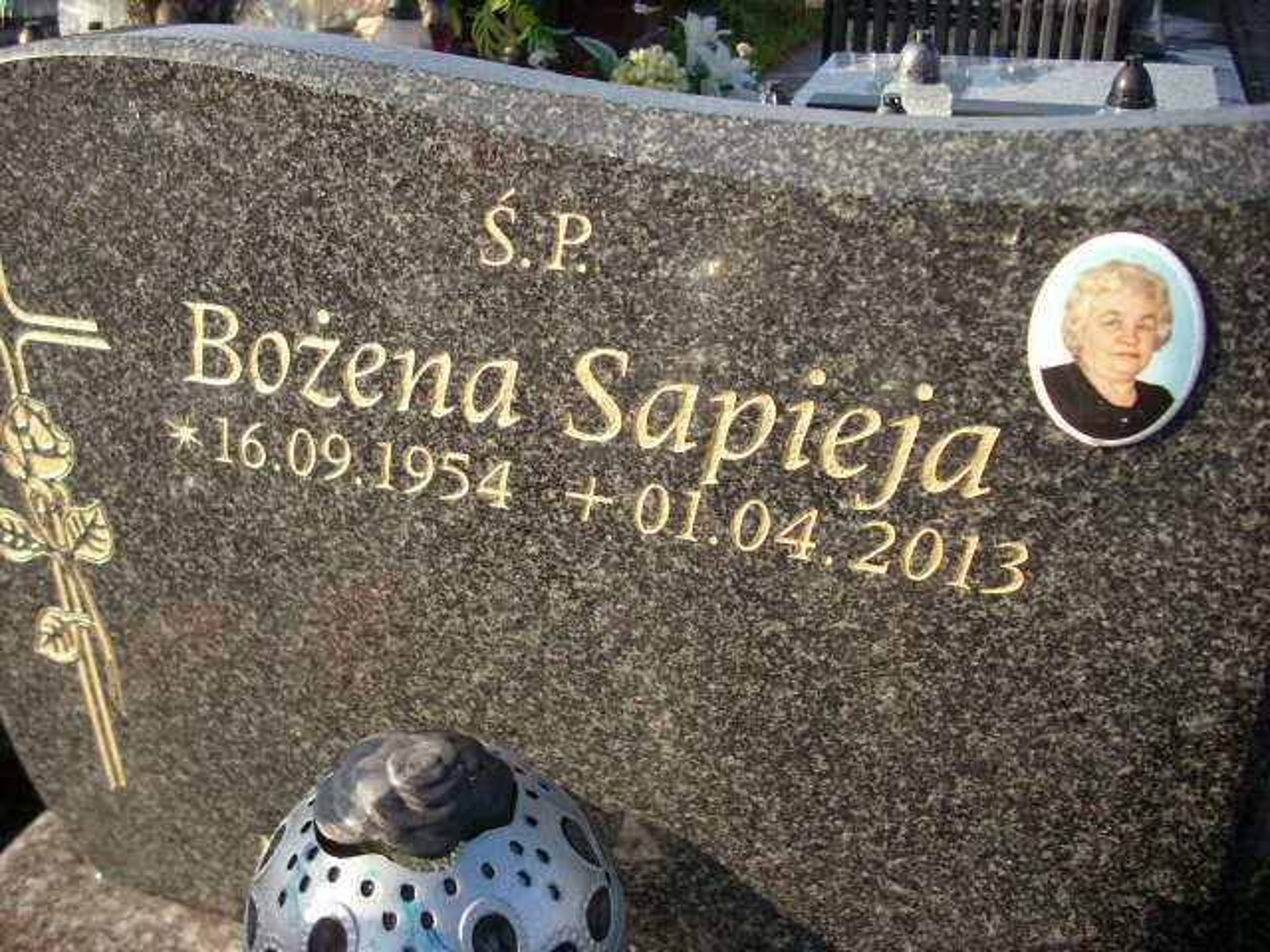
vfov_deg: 38.7
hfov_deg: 50.1
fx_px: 1357
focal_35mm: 37
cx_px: 635
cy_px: 476
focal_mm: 6.2
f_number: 2.8
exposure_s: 1/458
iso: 50
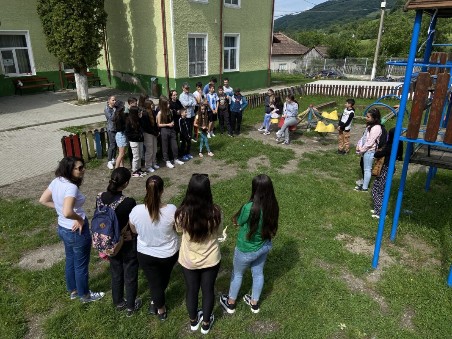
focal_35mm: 26
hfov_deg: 67.3
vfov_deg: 53.1
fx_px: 339
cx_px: 226
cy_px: 170
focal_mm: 4.25
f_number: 1.8
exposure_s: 1/3497
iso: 32
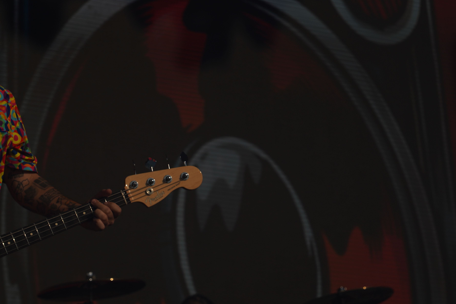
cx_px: 253
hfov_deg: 12.2
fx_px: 2140
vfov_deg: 8.1
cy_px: 128
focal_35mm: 169
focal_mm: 105
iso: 100
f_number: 8
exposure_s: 1/1600
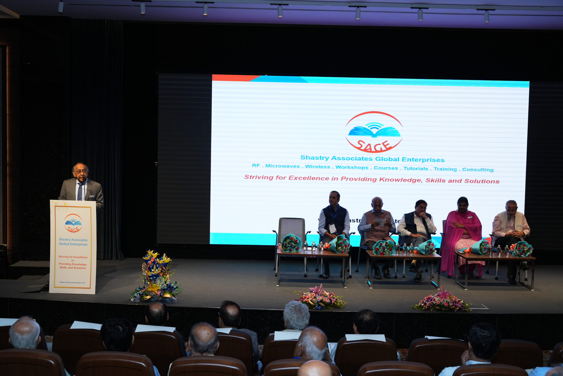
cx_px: 282
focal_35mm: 42
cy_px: 188
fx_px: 658
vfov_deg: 31.8
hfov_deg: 46.3
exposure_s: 1/160
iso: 1600
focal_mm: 42.1
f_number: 5.6
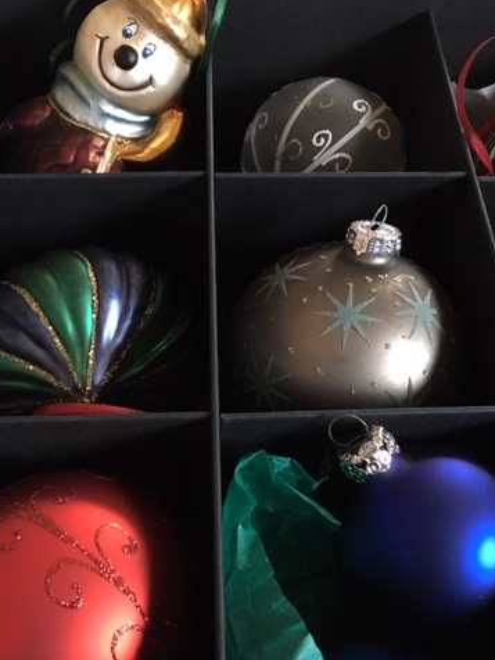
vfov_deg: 47.9
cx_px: 189
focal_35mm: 39
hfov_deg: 36.6
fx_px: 744
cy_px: 329
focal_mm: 4.15
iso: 200
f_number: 2.2
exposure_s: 1/17
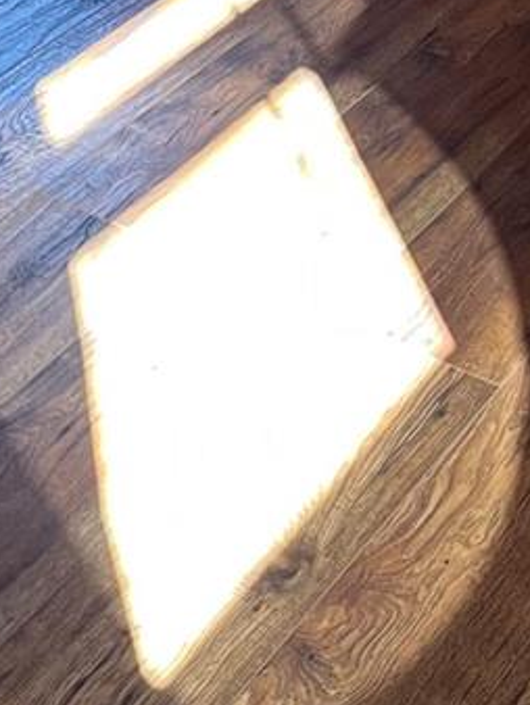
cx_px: -634
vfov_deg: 14.2
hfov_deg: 11.1
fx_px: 2406
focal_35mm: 118
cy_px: -657
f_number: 1.6
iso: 100
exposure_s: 1/60
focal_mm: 5.1
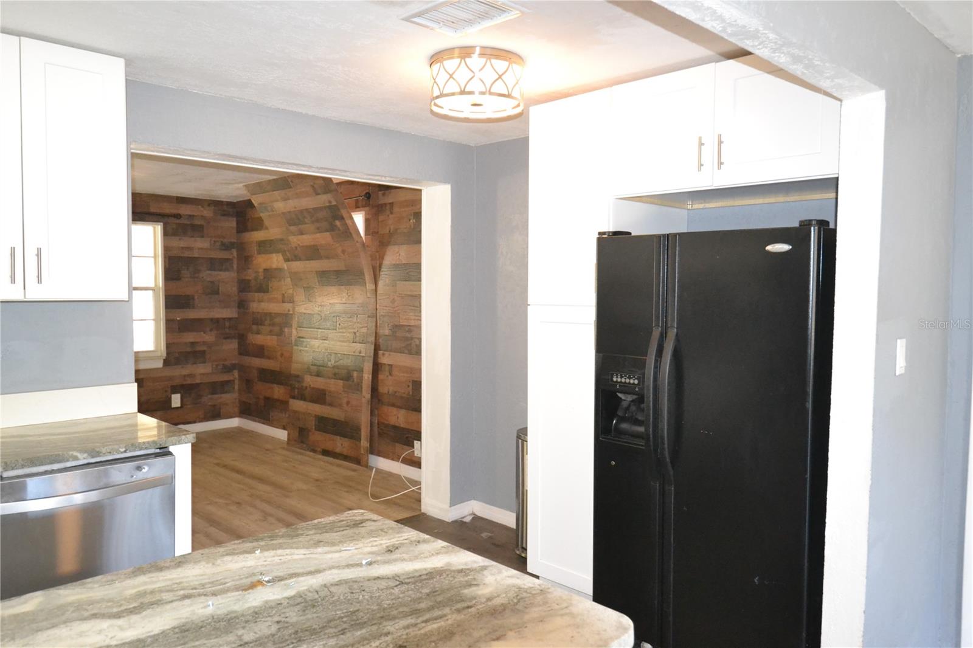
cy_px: 324
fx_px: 689
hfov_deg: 70.4
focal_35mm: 26
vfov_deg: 50.4
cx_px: 486
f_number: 4.2
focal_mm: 17
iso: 3200
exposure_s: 1/60
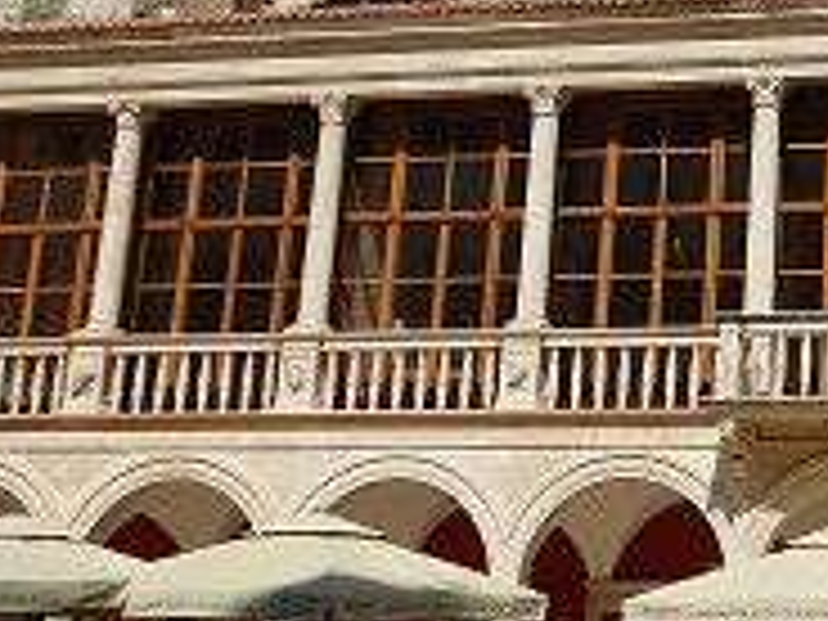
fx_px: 1794
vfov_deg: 19.4
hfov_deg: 23.9
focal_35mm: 75
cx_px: 968
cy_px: 126
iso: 125
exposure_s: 1/400
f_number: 8.2
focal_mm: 4.3
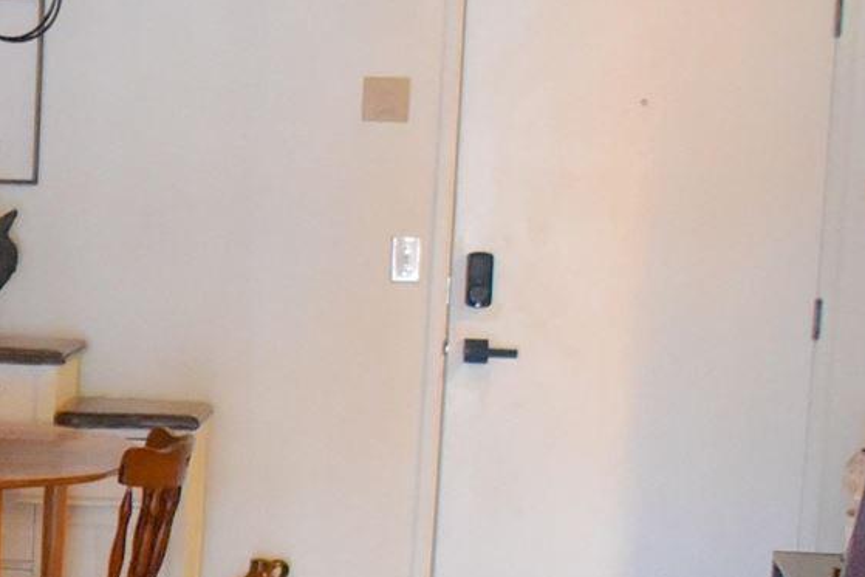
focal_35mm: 132
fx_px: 3172
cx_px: -497
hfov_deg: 14.3
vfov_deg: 10.2
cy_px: 688
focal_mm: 24
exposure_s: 1/160
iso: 6400
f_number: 2.8
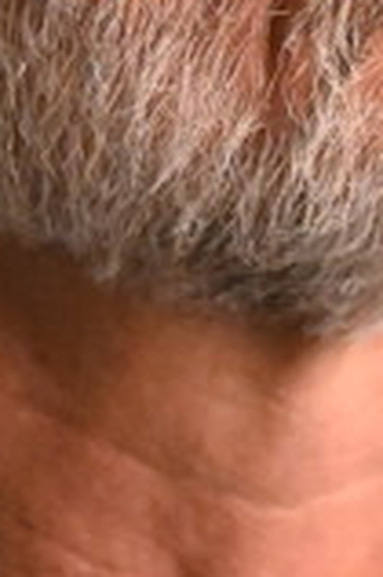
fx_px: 20998
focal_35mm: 1313
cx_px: 7
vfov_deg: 1.6
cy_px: 550
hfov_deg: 1.0
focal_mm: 200
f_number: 2.8
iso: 12800
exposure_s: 1/60
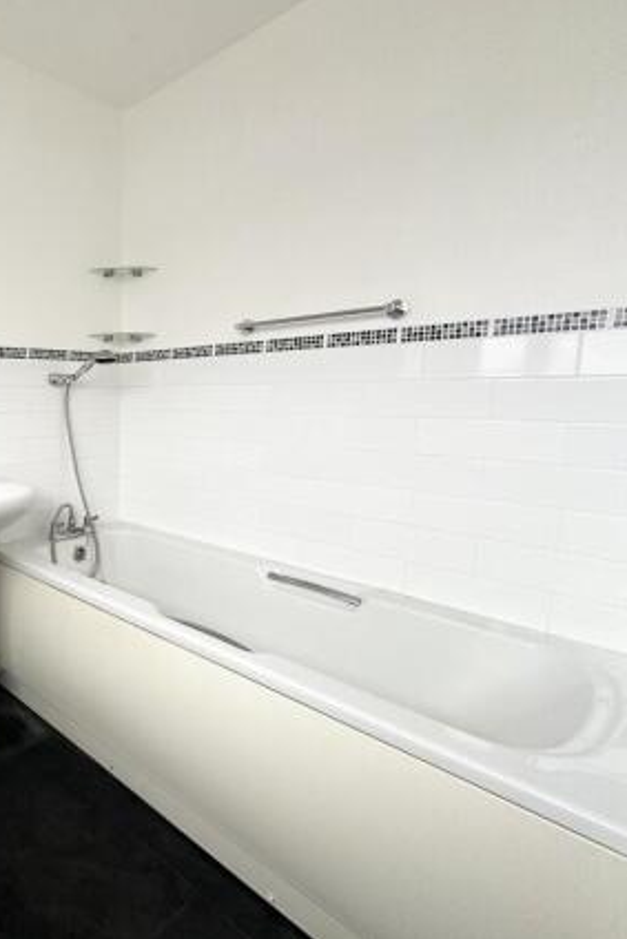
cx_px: 50
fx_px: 522
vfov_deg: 83.9
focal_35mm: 20
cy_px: 460
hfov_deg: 53.3
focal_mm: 2.22
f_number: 2.2
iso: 320
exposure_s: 1/66
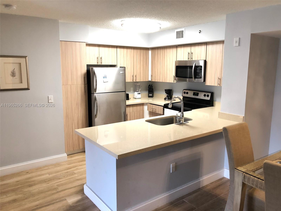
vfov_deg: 49.7
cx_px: 140
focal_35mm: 28
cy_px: 106
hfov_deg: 63.4
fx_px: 227
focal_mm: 4
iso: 80
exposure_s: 1/15
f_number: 1.8
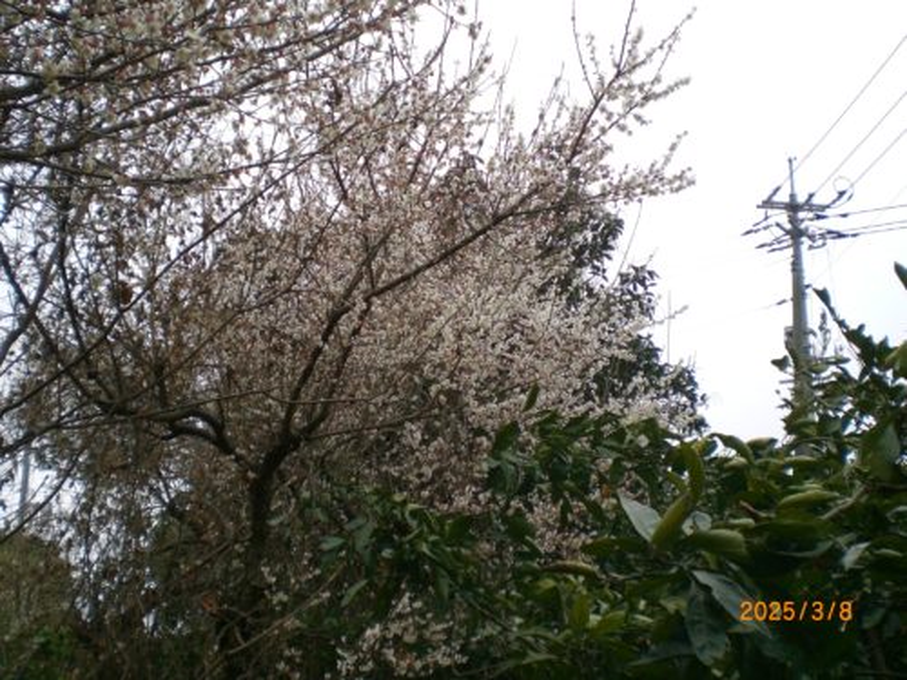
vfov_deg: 37.7
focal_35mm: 38
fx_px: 996
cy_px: 340
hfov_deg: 49.0
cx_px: 454
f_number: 3.1
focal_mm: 6.3
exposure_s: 1/250
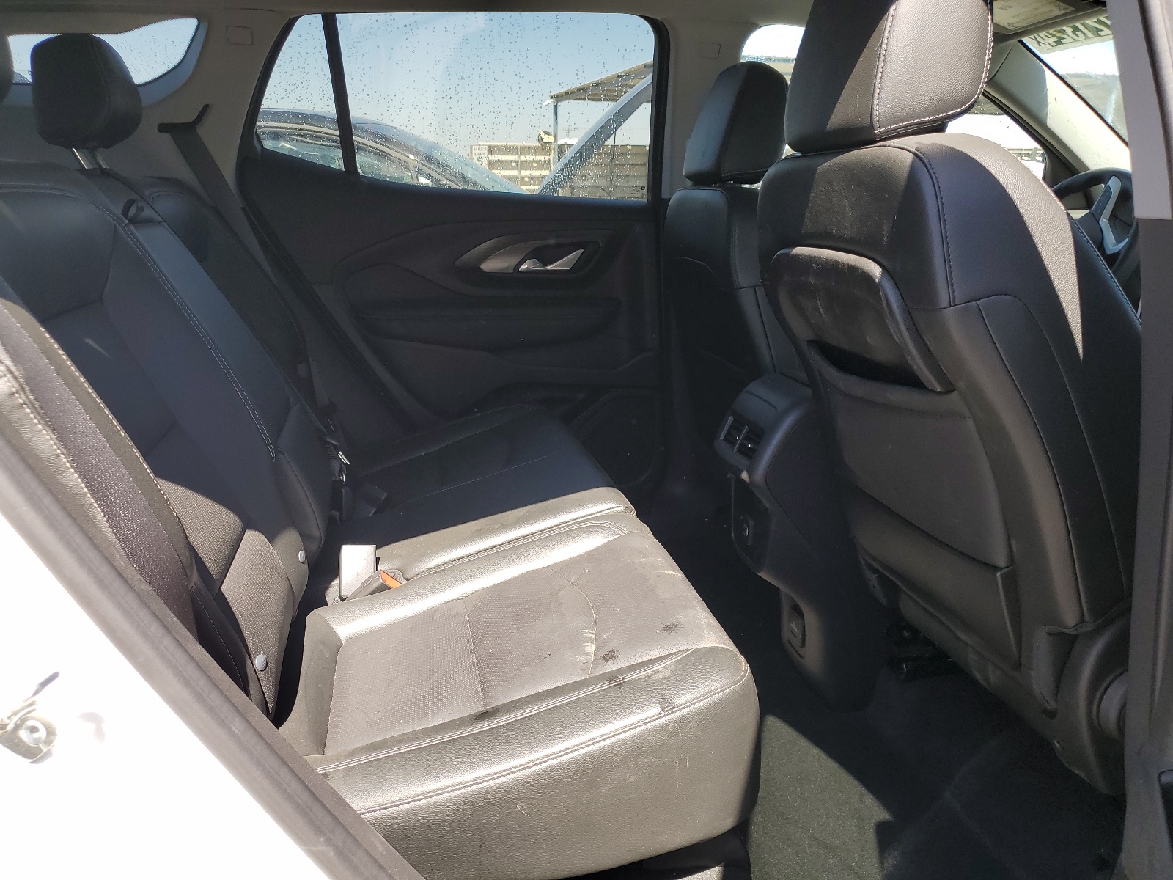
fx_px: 881
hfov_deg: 67.3
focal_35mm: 26
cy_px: 440
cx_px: 586
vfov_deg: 53.1
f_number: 1.5
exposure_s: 1/556
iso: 50
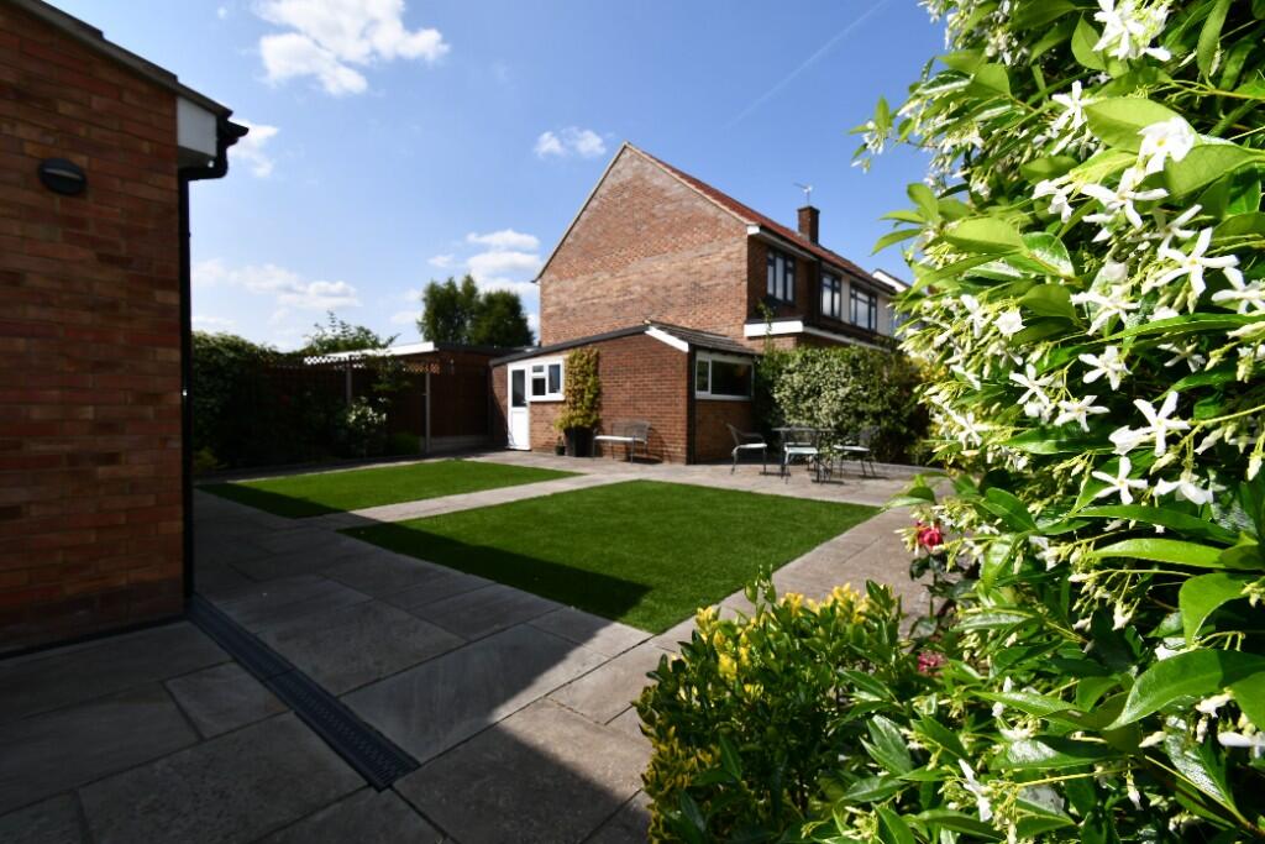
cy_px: 422
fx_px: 527
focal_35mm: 15
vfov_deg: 77.3
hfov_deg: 100.4
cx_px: 632
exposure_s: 1/250
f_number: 9
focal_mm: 10
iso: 100
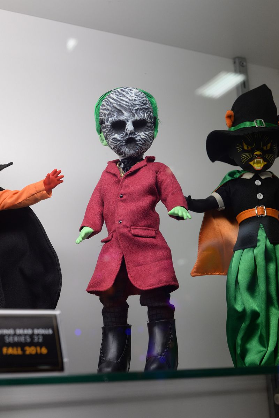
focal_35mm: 50
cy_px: 209
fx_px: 581
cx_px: 140
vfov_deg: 39.6
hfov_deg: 27.0
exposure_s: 1/200
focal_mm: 50
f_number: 7.1
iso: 1600
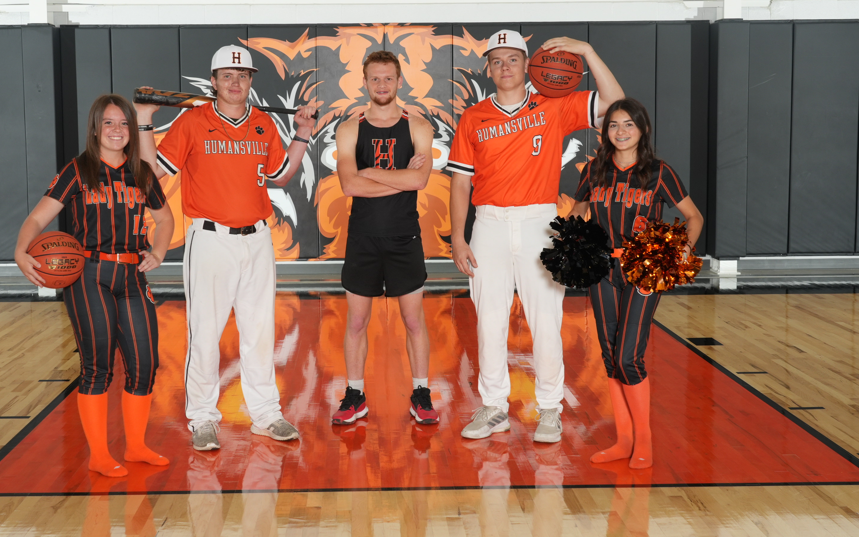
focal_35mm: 57
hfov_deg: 35.6
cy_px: 262
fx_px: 1334
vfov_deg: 22.7
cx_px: 376
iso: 400
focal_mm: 46
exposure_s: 1/125
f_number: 9
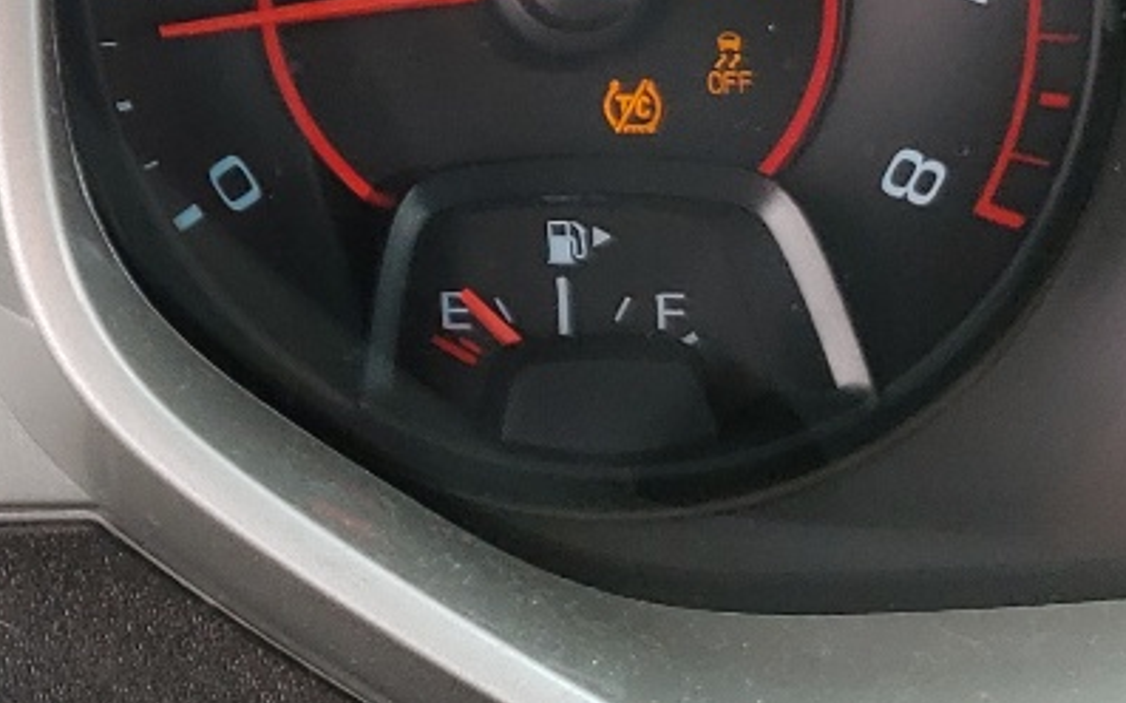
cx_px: -400
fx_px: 3406
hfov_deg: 17.4
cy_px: -184
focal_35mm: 111
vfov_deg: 11.5
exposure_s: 1/161
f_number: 1.5
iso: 50
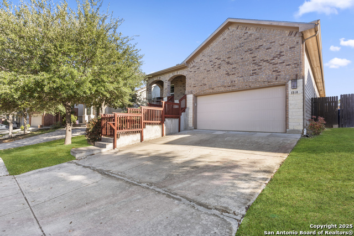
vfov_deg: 70.5
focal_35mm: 17
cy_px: 118
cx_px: 177
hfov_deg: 93.3
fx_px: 167
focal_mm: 17
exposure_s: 1/50
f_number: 8
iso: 200
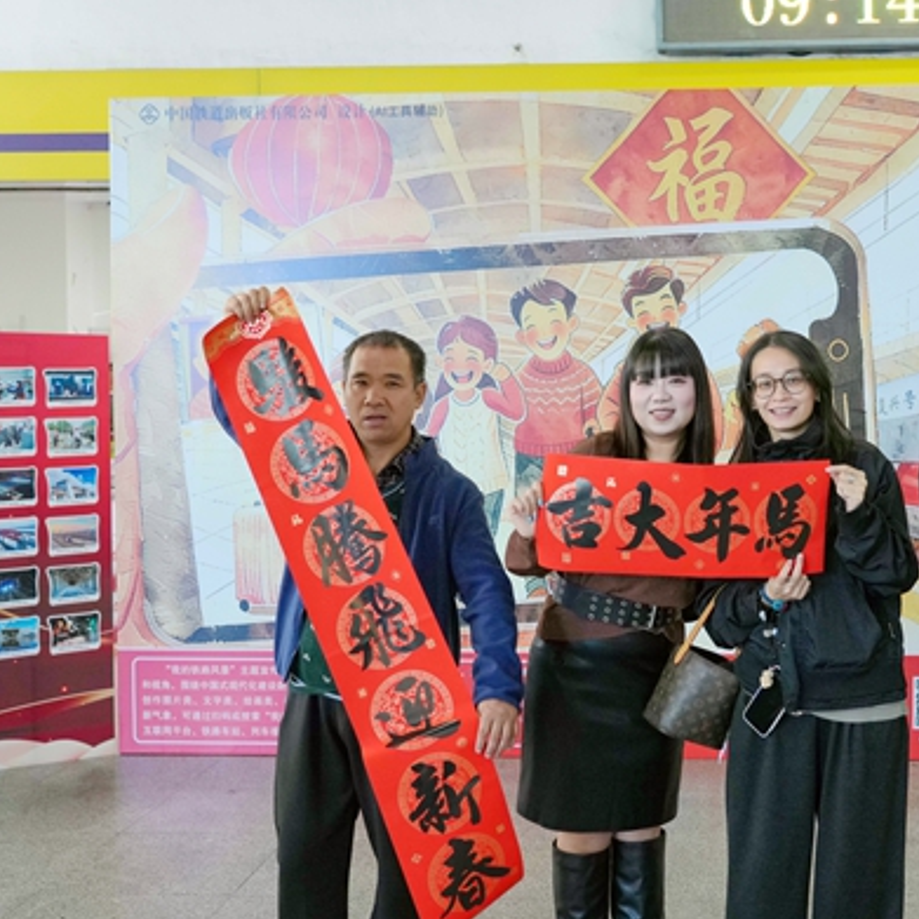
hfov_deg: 38.6
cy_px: 454
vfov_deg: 39.2
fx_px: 1292
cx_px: 637
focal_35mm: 43
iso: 2500
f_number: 4
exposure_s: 1/160
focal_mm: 33
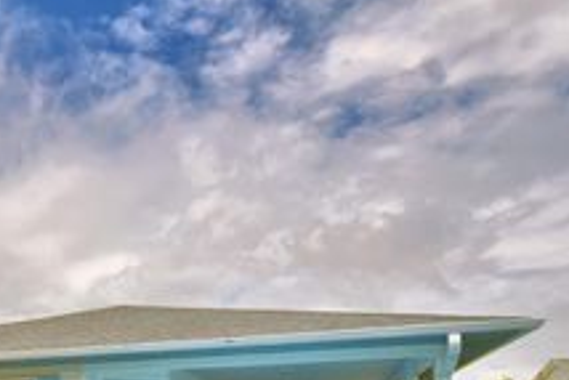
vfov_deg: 33.4
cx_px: 90
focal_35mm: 35
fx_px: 554
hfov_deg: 50.1
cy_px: 411
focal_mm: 10
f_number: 4.5
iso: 100
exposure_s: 1/2000
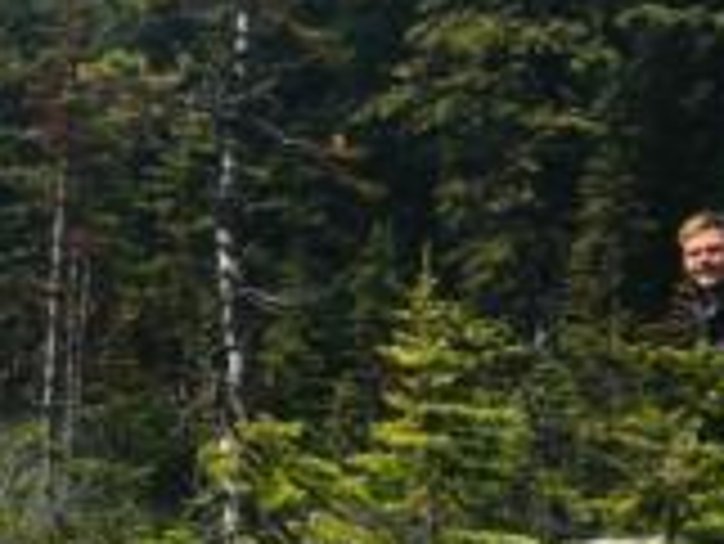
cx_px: -31
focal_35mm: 90
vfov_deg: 16.4
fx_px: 1884
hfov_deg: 20.9
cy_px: 259
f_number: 2.2
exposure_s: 1/1709
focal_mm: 4.15
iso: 25
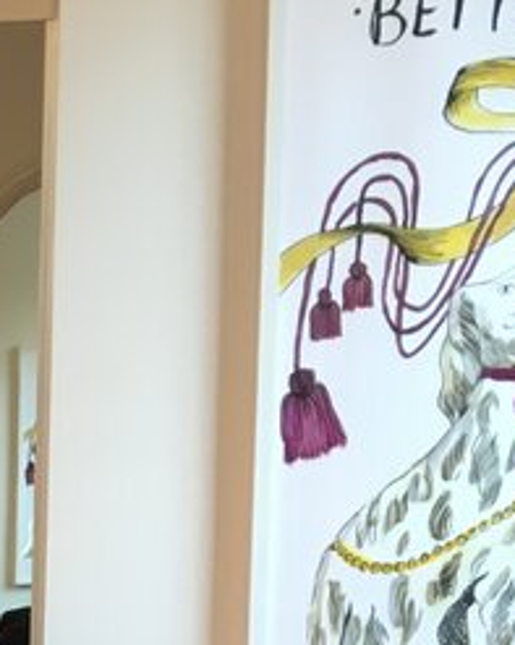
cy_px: 1011
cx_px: -437
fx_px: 2367
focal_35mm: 124
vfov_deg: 14.4
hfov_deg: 11.5
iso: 64
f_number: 2.2
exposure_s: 1/33
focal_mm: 4.15
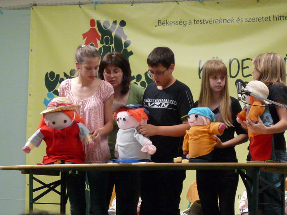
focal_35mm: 209
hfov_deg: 9.5
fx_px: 1733
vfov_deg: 7.1
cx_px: 144
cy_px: 108
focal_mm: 20.8
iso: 500
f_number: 3.6
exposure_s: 1/160
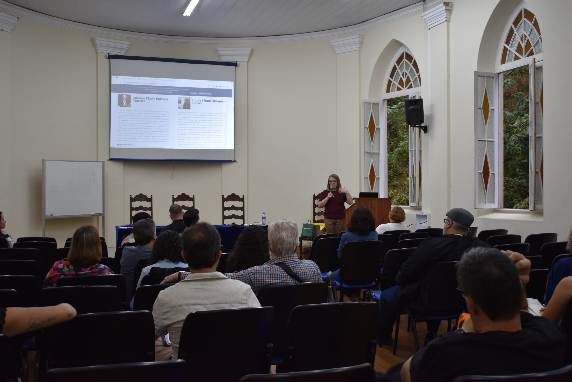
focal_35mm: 39
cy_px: 191
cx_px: 286
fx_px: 620
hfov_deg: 49.6
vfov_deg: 34.2
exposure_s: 1/60
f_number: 4
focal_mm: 26
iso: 450
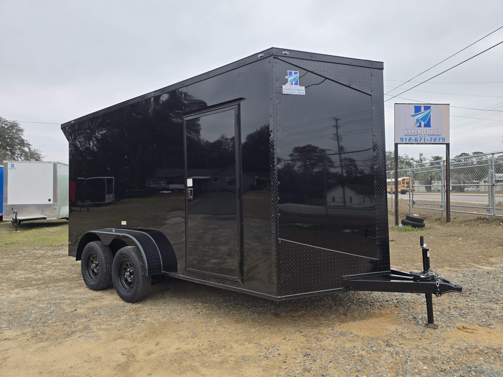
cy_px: 188
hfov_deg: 73.9
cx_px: 252
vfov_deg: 58.9
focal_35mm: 23
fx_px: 334
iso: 20
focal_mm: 6.3
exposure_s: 1/180
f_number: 1.7
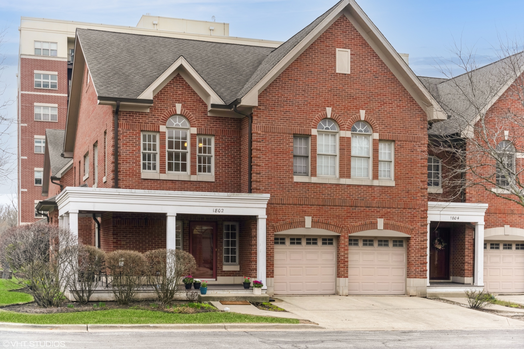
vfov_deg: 26.5
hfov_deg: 38.9
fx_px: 742
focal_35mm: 51
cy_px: 174
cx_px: 262
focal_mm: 51
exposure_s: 1/30
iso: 200
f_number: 8
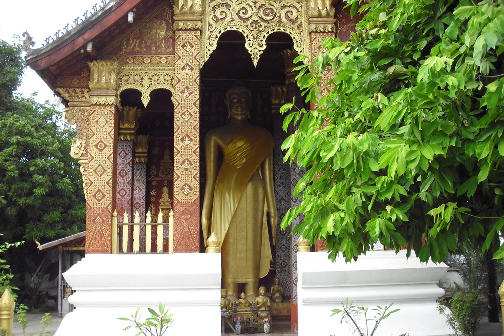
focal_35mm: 40
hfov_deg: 48.5
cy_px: 188
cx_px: 250
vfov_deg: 33.4
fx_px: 560
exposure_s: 1/320
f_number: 2.8
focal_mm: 6.2
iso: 100
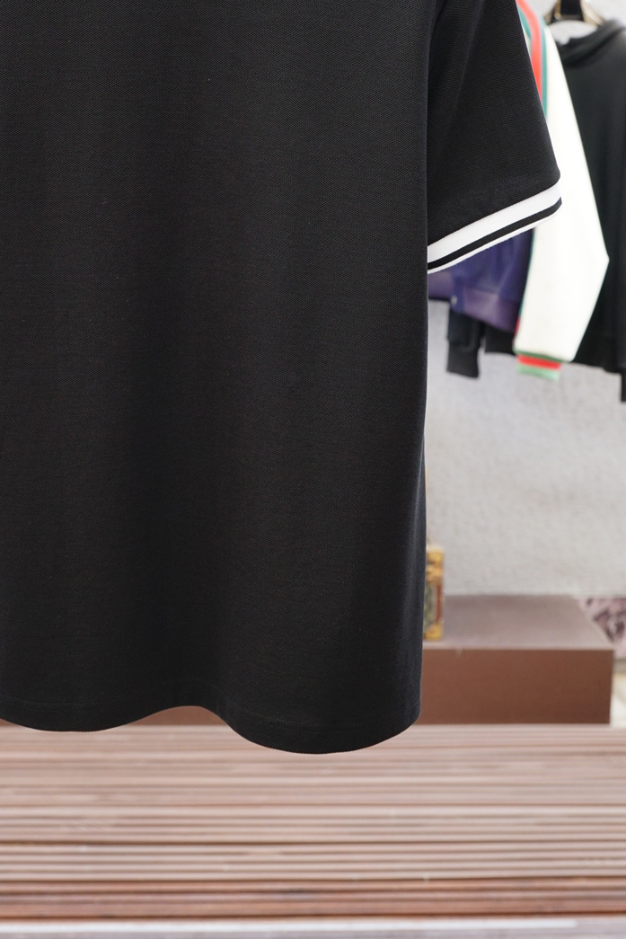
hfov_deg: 21.6
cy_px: 320
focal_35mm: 63
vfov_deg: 31.8
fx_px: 1637
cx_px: 203
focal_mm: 27
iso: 400
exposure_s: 1/250
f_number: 4
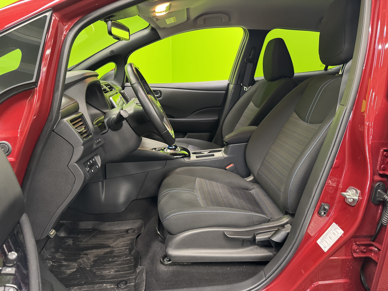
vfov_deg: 56.8
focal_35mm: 24
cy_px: 146
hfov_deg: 71.6
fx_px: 269
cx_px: 194
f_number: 1.78
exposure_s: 1/50
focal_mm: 6.76
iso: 640
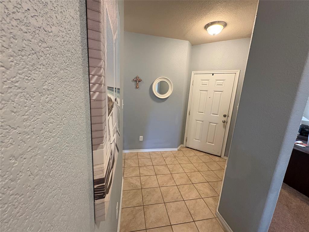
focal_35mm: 14
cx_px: 154
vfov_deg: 85.7
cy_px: 116
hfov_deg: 102.1
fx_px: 125
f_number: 2.2
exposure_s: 1/60
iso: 320
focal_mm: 2.22
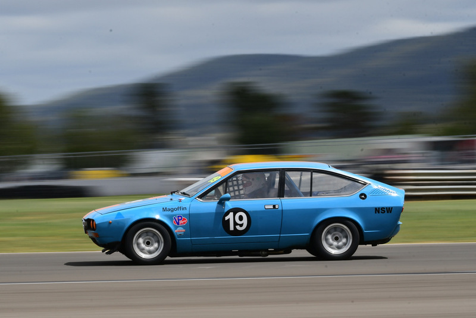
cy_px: 159
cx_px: 238
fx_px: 3968
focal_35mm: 300
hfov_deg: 6.9
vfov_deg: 4.6
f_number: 20
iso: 100
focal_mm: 200
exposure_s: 1/60
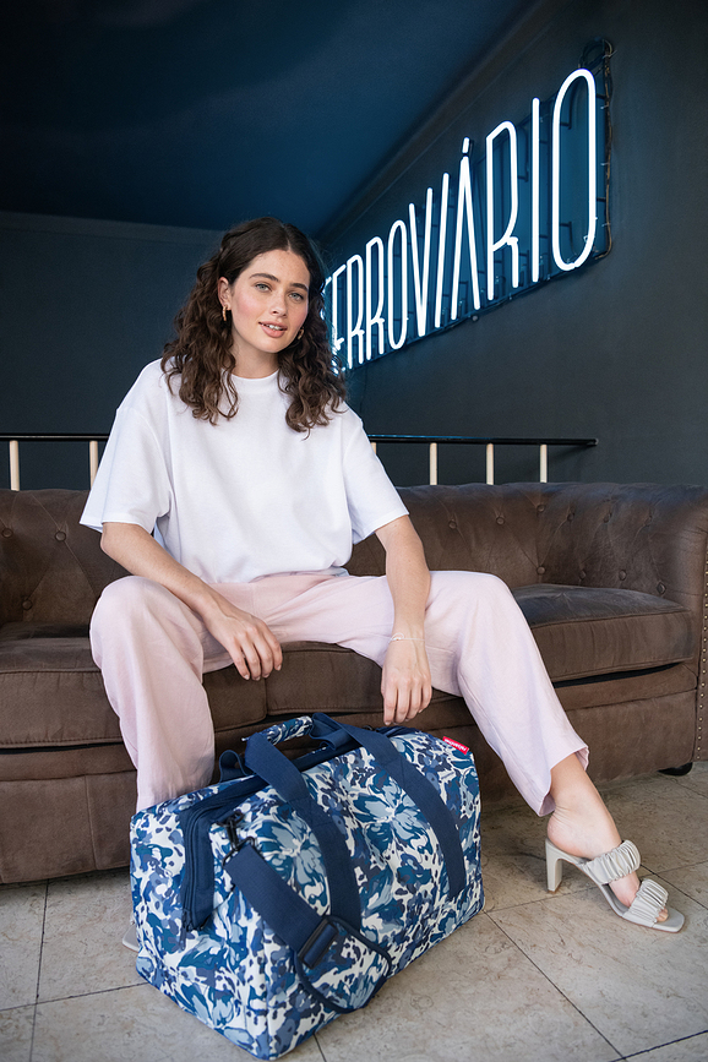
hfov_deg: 49.6
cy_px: 531
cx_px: 354
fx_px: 767
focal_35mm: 26
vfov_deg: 69.4
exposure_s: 1/125
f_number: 4
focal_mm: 26
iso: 1600
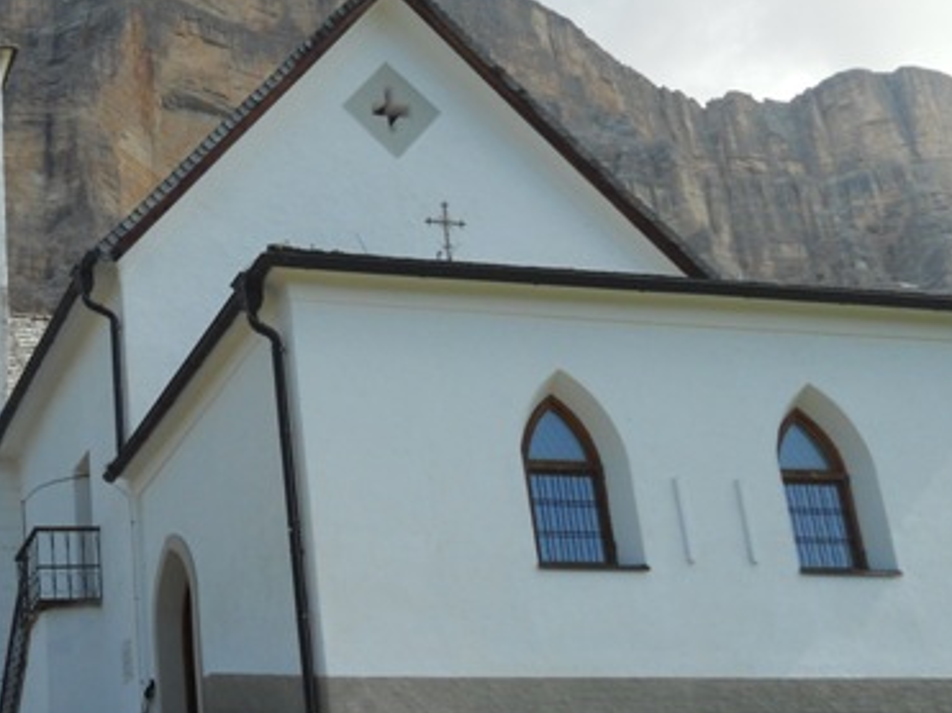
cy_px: 285
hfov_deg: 27.5
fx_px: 1897
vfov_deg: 21.3
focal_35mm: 69
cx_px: 162
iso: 80
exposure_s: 1/640
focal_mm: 5.8
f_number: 3.5
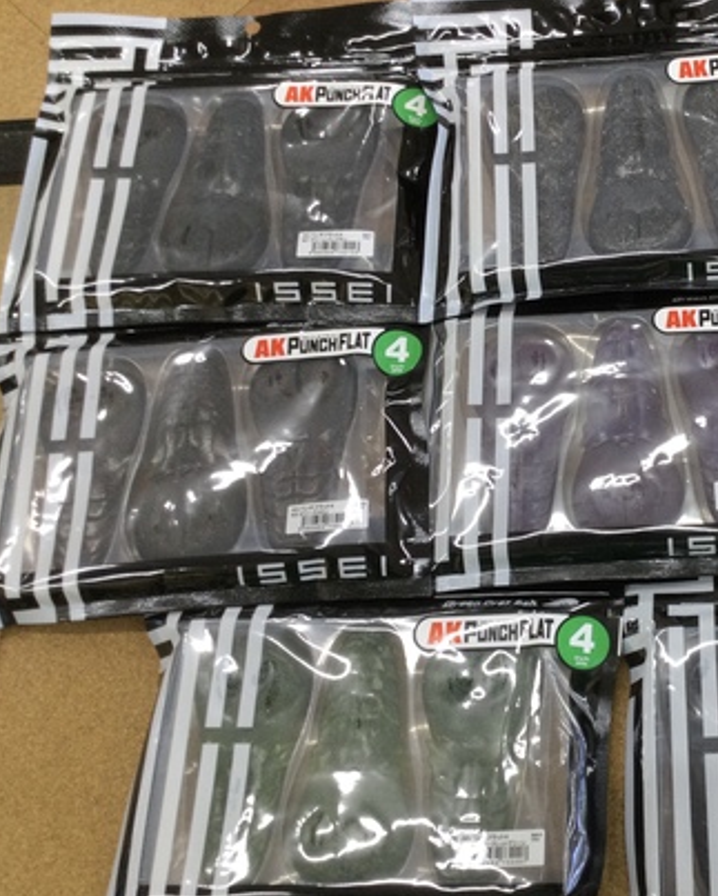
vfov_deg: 41.1
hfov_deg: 31.8
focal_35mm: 45
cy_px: 458
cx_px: 656
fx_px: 1194
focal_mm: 3.3
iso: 32
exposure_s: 1/40
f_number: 2.4
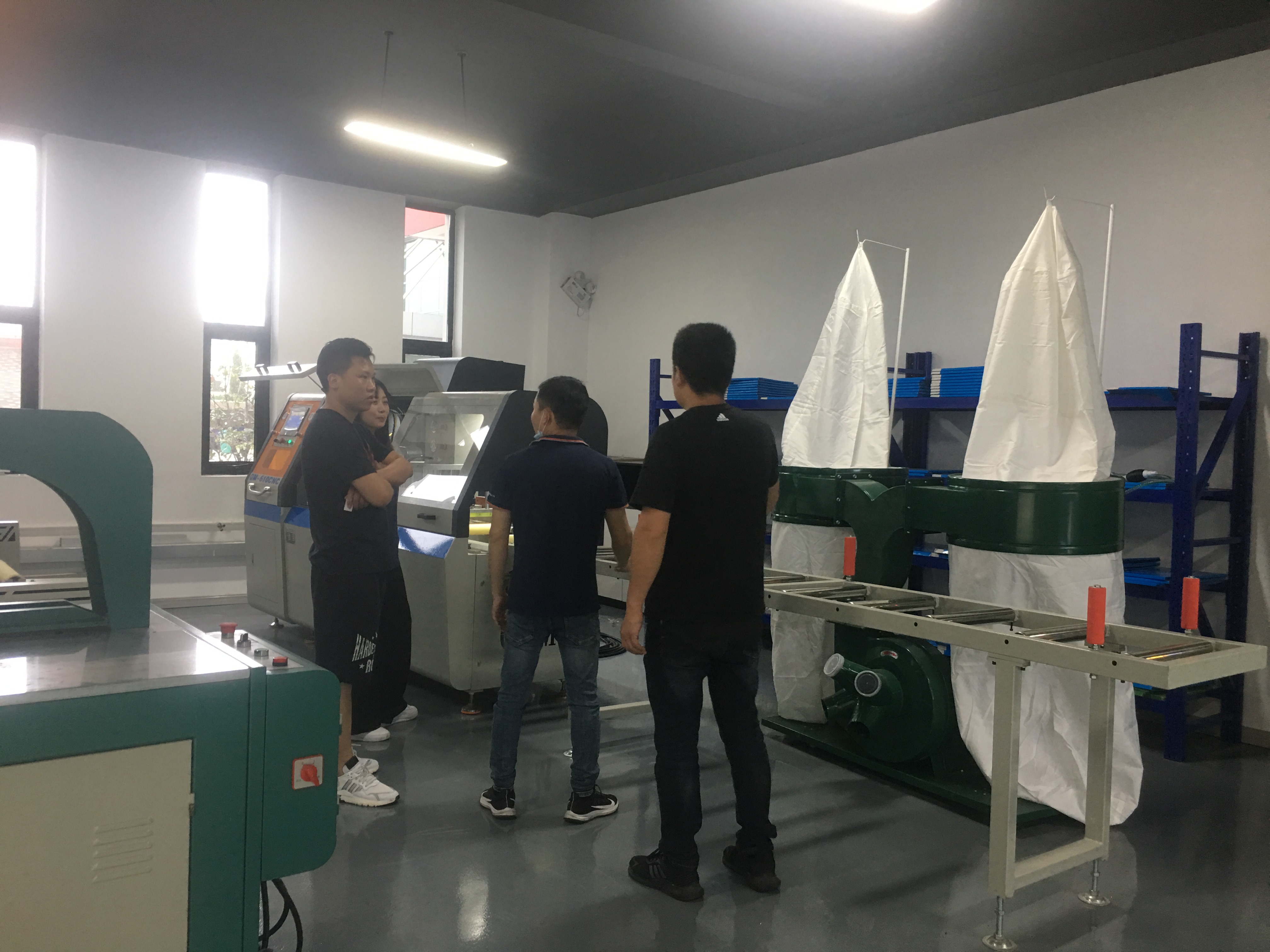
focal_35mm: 29
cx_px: 635
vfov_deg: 48.2
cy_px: 476
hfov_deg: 61.7
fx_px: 1064
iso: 64
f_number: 2.2
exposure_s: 1/17
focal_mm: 4.15
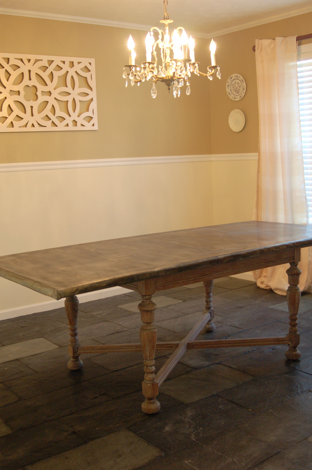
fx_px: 547
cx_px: 156
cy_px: 235
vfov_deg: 46.4
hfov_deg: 31.8
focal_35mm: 42
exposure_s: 1/20
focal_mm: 28
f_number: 3.3
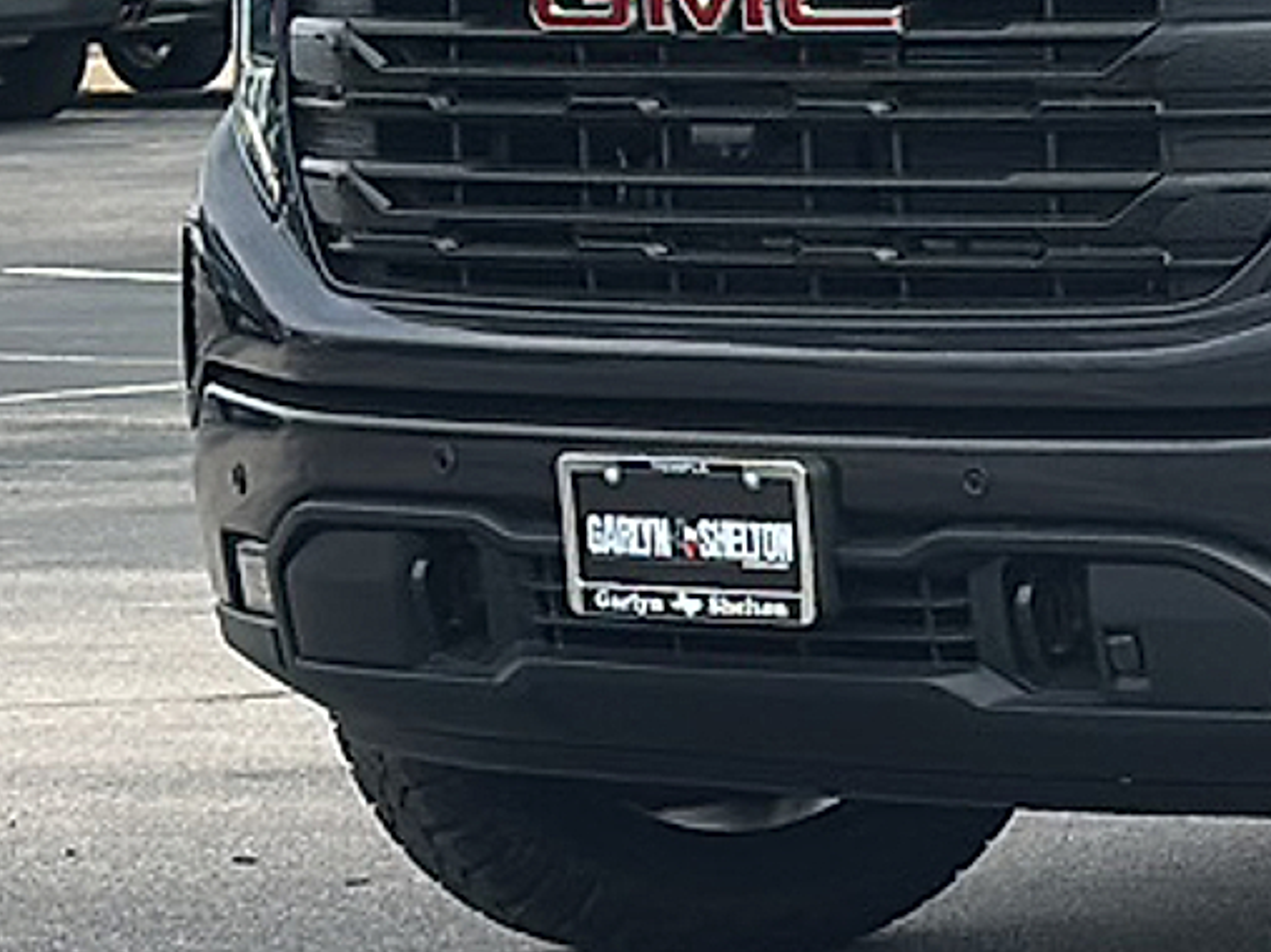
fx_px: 7415
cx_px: 1965
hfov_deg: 9.5
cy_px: 100
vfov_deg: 7.3
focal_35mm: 202
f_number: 1.78
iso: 64
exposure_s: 1/2674
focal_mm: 6.86
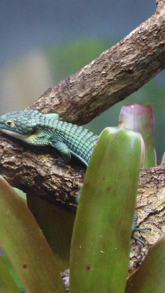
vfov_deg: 11.3
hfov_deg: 6.4
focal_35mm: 190
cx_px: 25
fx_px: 1478
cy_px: 147
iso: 480
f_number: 5.4
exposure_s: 1/20
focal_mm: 22.5
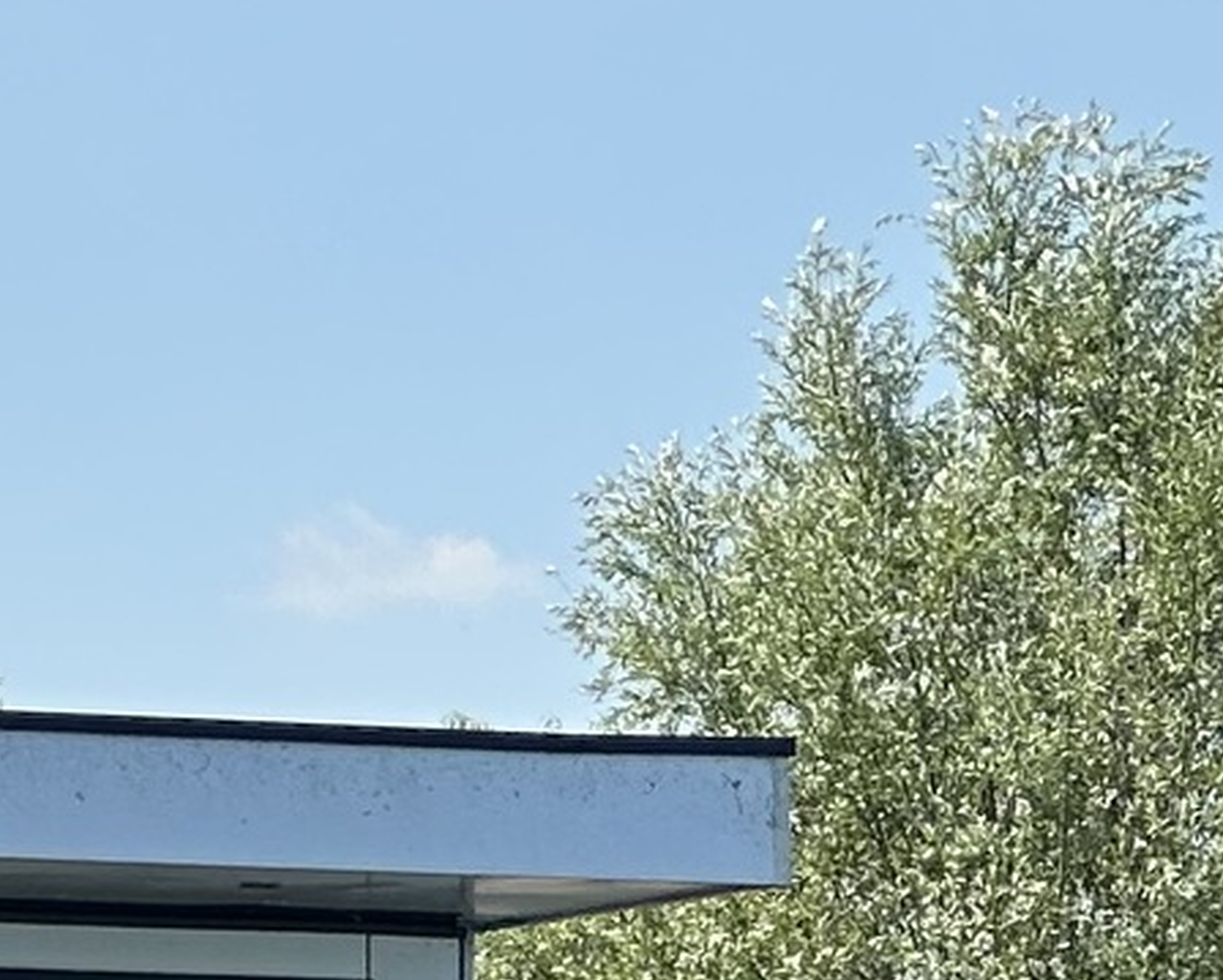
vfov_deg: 3.7
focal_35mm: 419
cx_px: -609
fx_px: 15176
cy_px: 1803
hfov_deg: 4.6
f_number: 2.8
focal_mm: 9
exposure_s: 1/585
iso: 32
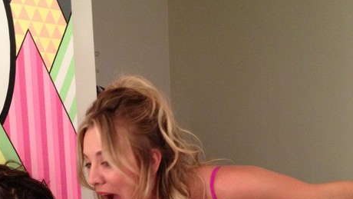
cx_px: 139
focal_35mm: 69
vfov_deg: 17.0
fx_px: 646
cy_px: 209
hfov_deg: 30.5
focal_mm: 4.28
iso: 250
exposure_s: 1/20
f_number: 2.4
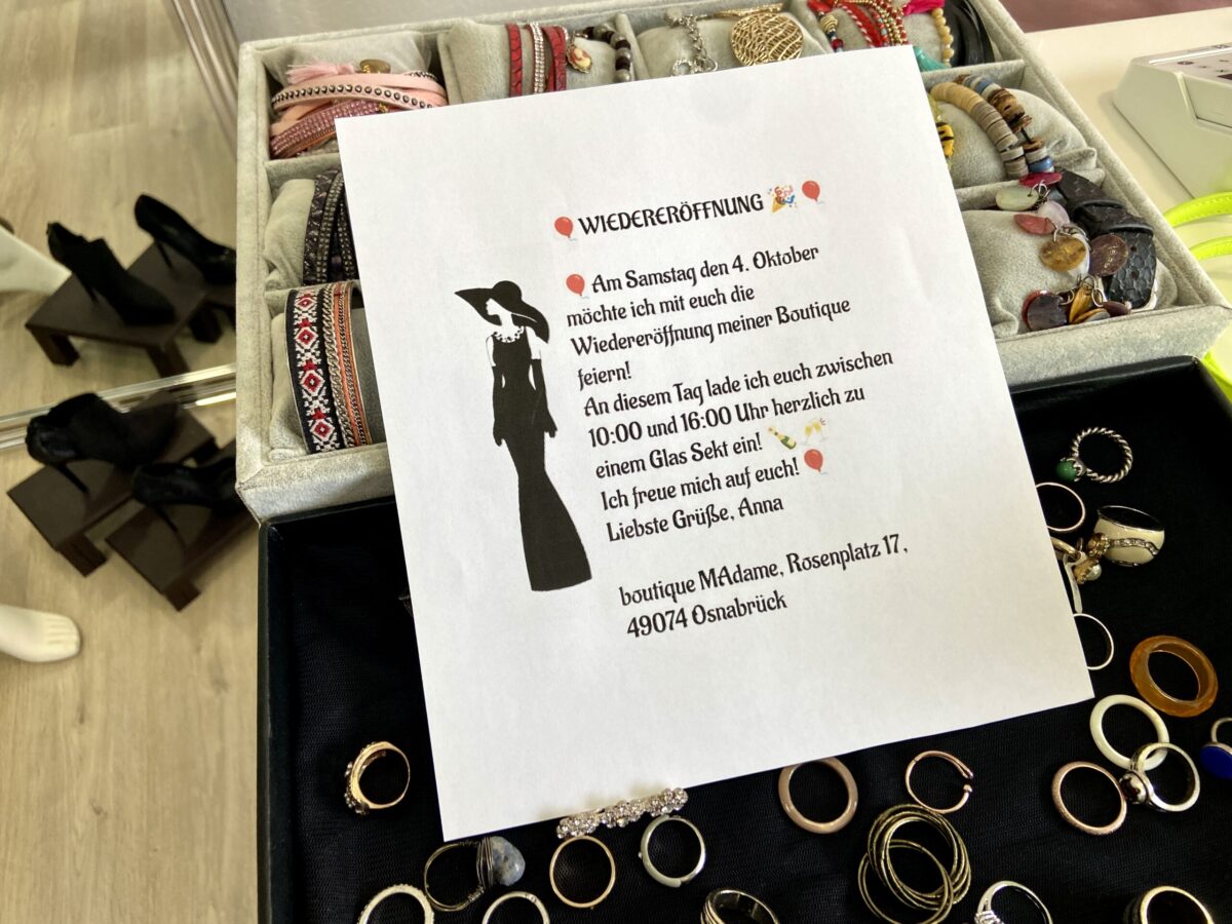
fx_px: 925
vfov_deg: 53.1
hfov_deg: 67.3
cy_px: 462
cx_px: 616
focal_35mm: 26
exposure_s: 1/122
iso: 80
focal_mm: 4.25
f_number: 1.8
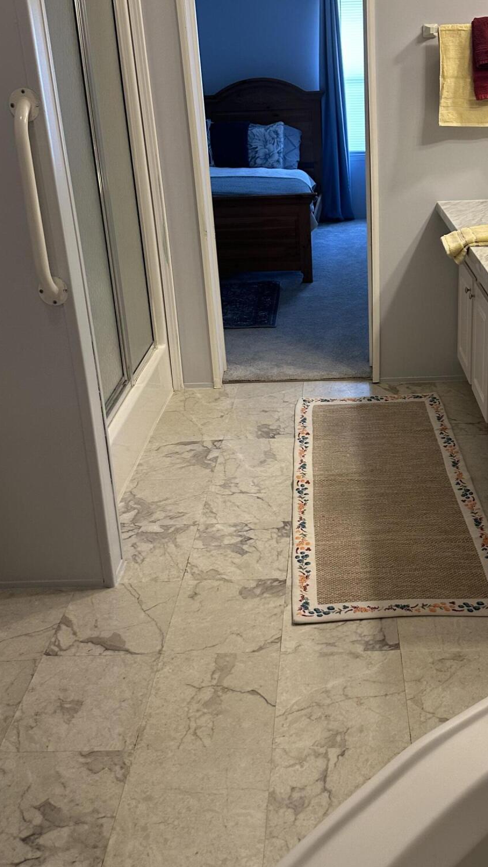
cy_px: 338
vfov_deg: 56.1
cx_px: 322
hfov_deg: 33.4
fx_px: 805
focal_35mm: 35
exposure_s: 1/120
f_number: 1.78
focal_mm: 6.86
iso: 160
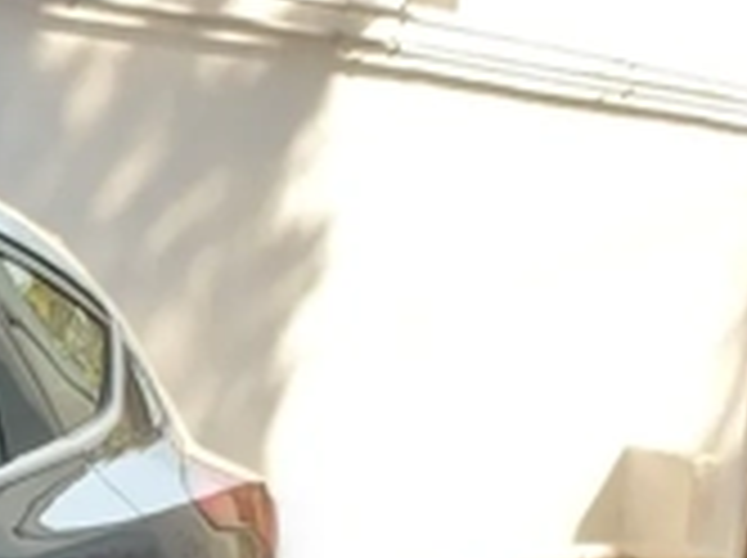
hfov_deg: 10.3
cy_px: 1184
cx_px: -1422
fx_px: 3125
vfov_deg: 9.4
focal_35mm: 145
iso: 40
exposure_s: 1/100
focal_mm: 5.23
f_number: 1.8
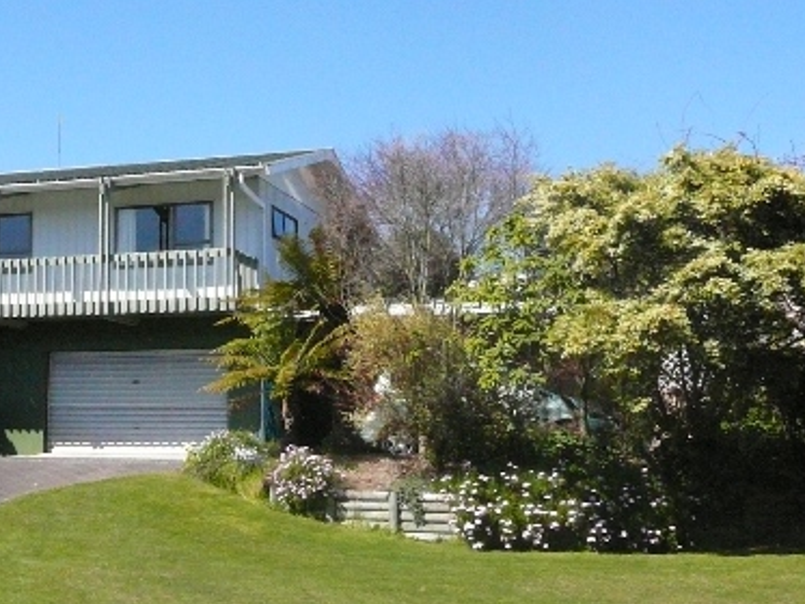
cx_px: 117
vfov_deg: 24.4
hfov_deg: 31.0
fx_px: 1396
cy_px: 274
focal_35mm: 60
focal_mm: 5.2
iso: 400
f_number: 5
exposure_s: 1/2000
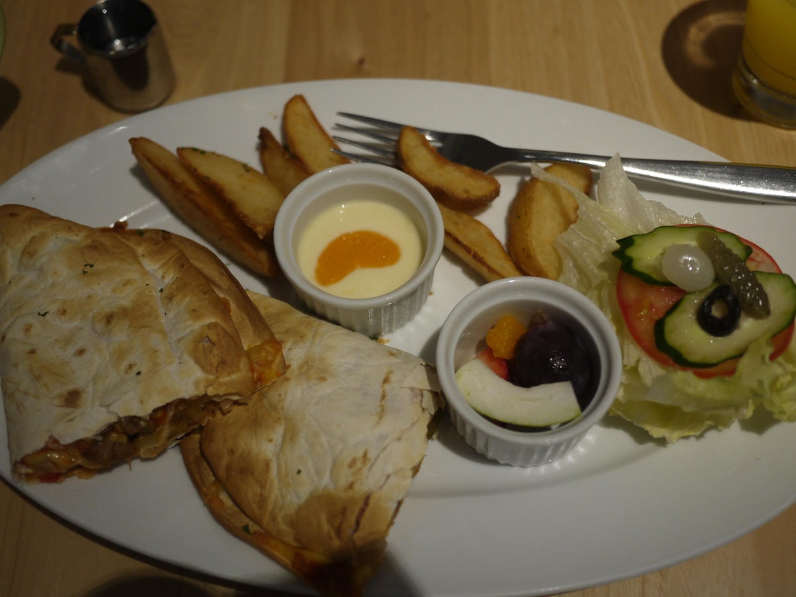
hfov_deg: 46.8
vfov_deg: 36.0
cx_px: 398
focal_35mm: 40
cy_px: 298
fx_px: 920
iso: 250
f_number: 1.7
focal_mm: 20
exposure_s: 1/60
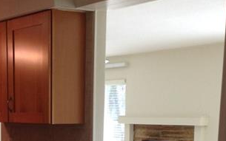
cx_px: 50
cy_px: 188
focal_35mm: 88
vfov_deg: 14.2
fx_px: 542
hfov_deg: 23.3
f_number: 2.4
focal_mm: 4.12
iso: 64
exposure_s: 1/60
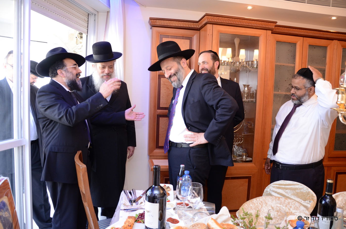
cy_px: 114
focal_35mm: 27
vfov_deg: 47.7
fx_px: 259
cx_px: 173
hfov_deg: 67.5
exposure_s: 1/100
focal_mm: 18
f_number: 3.5
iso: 1000
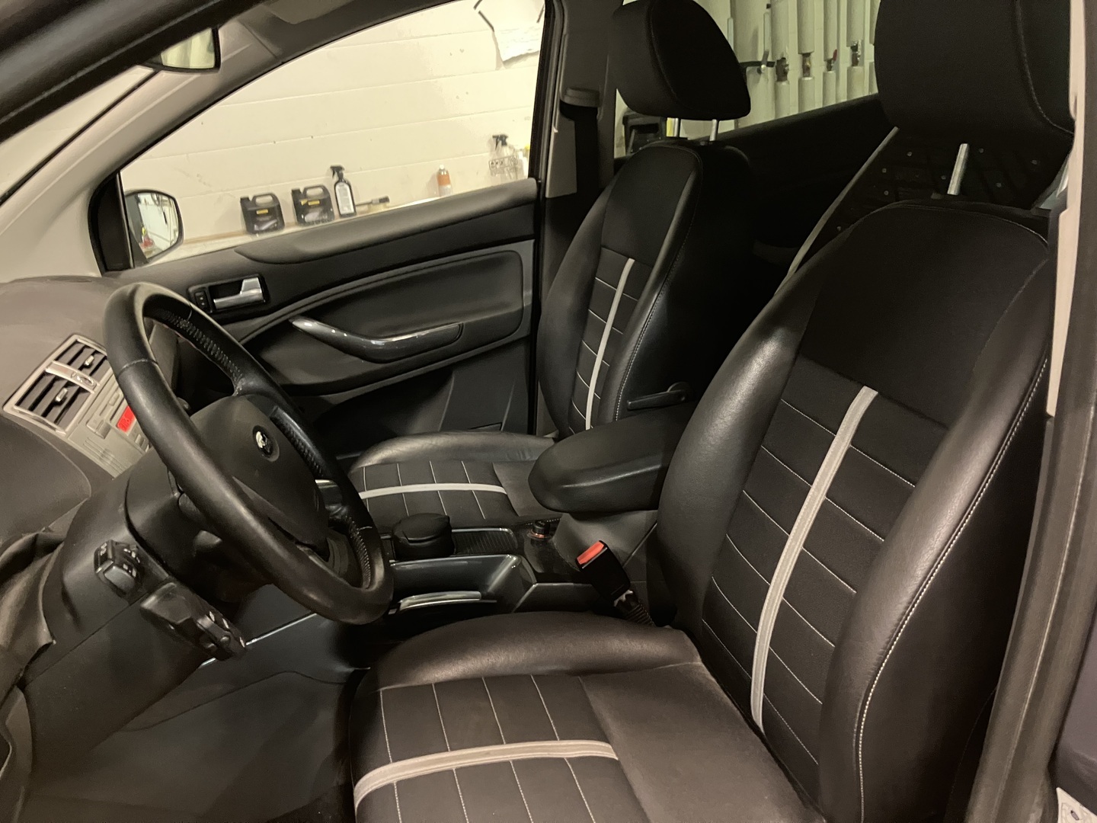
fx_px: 887
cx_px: 548
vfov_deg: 49.7
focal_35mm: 28
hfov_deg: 63.4
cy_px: 412
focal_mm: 3.99
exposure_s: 1/17
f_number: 1.8
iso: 640
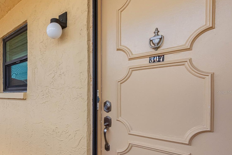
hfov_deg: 72.7
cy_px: 92
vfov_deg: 54.8
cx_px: 69
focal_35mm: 23
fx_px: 148
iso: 1600
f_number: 11
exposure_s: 1/2500
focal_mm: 16
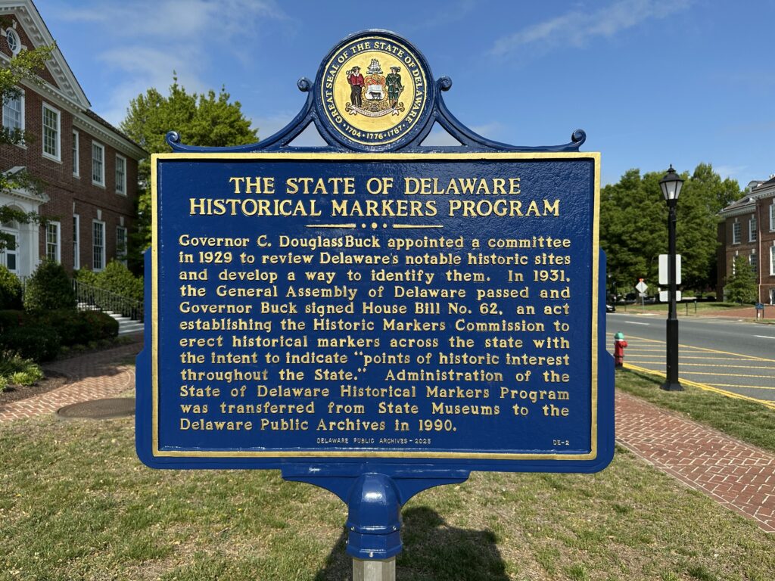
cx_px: 388
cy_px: 290
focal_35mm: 24
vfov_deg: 56.8
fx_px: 537
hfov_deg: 71.6
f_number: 1.78
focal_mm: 6.86
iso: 80
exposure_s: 1/3861
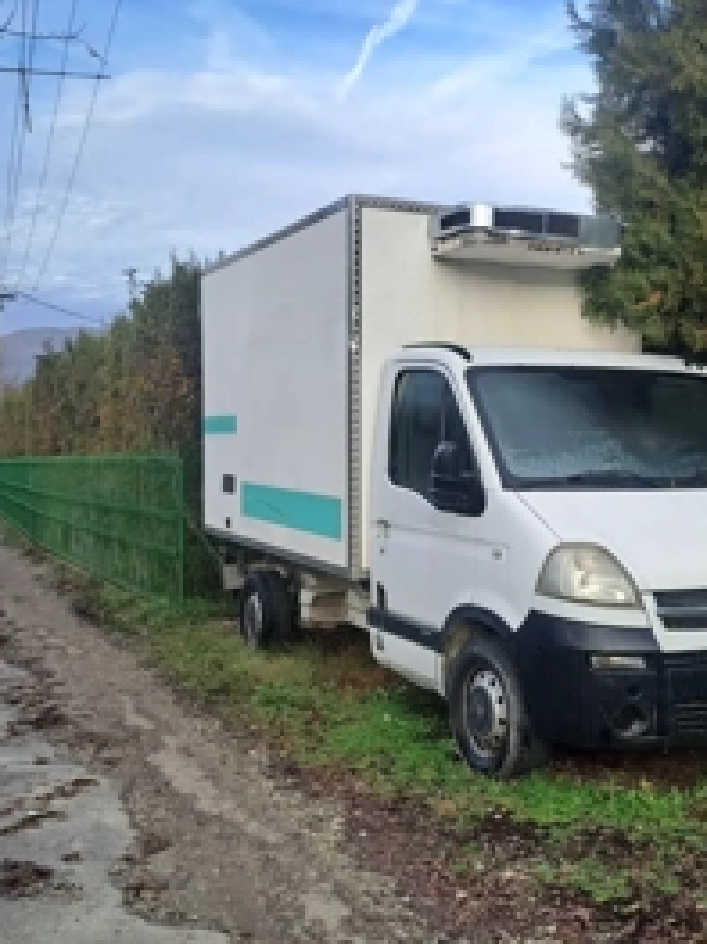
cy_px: 513
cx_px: 445
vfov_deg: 48.9
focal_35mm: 38
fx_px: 1036
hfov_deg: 37.4
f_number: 1.8
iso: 32
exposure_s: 1/372
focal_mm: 4.65
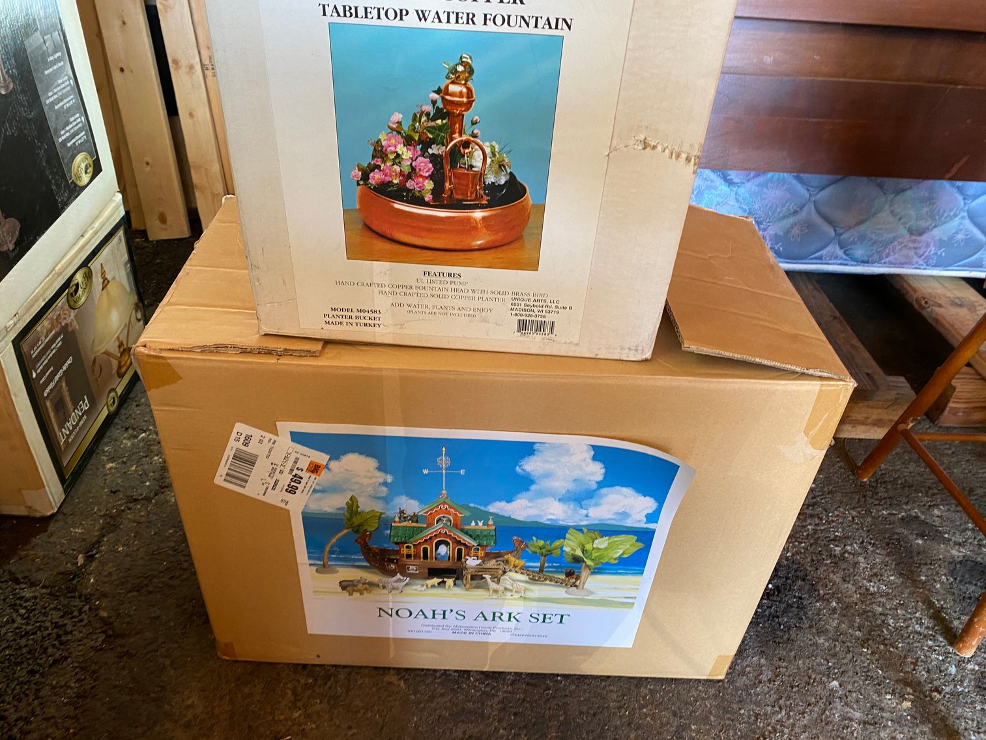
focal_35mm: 26
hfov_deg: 67.3
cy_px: 370
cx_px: 493
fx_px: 741
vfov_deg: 53.1
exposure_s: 1/60
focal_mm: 4.25
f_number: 1.8
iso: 125
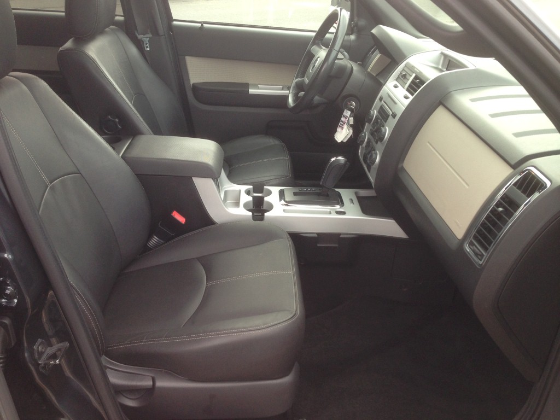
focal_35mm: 33
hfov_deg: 55.4
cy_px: 210
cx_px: 280
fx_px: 534
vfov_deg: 42.9
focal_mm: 4.13
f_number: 2.4
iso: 50
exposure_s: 1/60
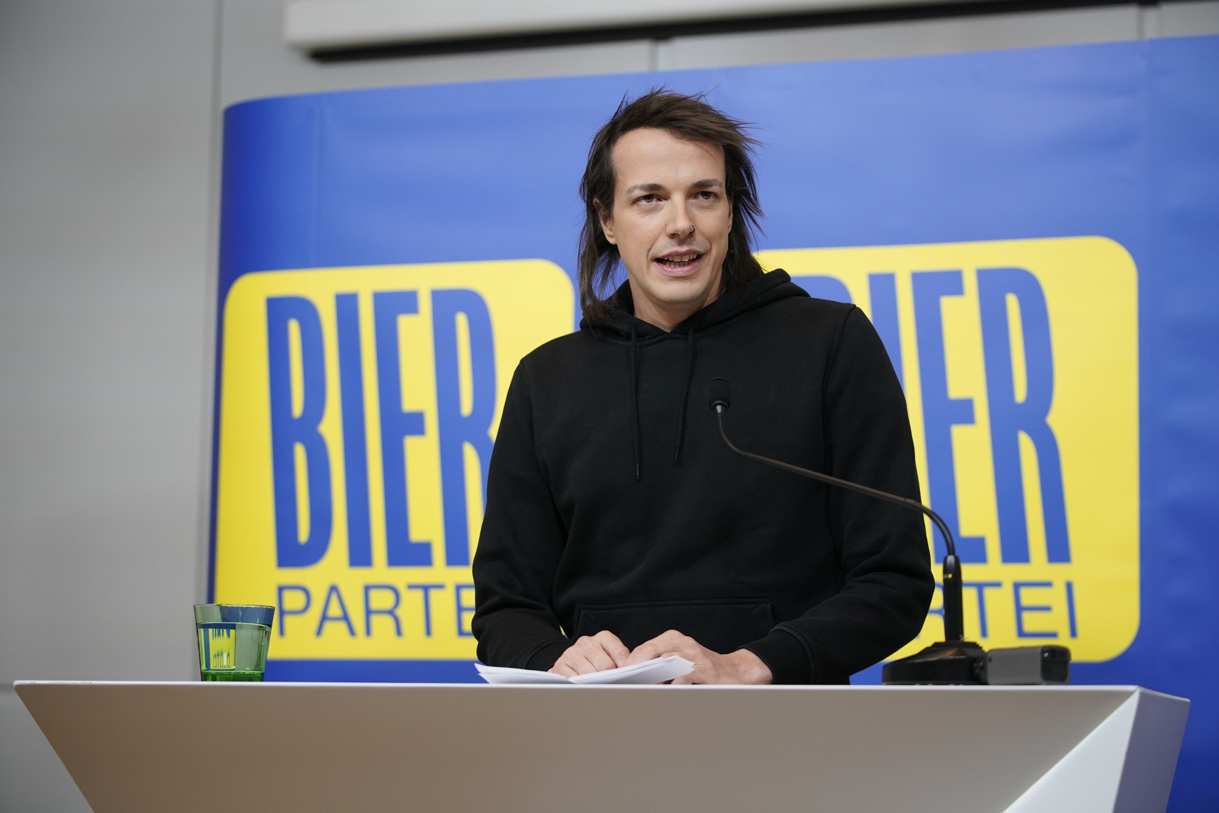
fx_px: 2539
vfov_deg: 18.2
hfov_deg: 27.0
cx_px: 610
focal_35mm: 75
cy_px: 406
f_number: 2.8
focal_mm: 75
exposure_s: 1/400
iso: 1250
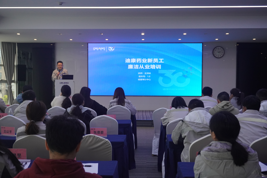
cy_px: 89
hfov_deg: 46.4
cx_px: 134
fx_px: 311
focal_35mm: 42
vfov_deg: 31.9
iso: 1600
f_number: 4.5
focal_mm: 28
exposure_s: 1/160
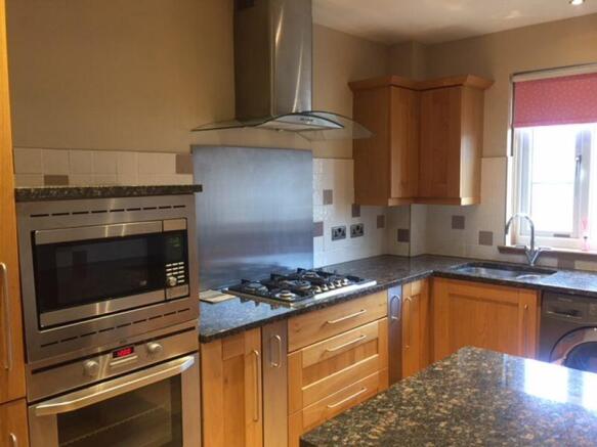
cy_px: 224
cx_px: 298
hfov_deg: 61.7
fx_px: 500
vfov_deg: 48.2
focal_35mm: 29
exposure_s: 1/33
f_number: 2.2
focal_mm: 4.15
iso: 160
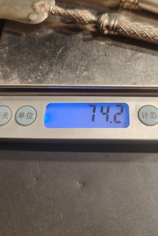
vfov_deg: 55.5
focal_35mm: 34
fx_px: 224
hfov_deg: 38.7
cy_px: 100
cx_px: 94
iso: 250
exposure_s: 1/200
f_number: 1.6
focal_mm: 6.06
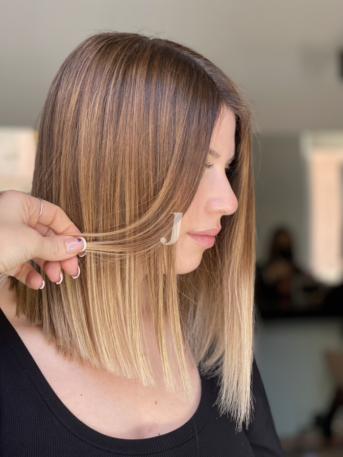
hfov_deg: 22.9
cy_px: 228
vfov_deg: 30.3
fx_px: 845
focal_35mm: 64
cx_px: 172
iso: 50
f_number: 2.2
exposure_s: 1/121
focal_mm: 7.5
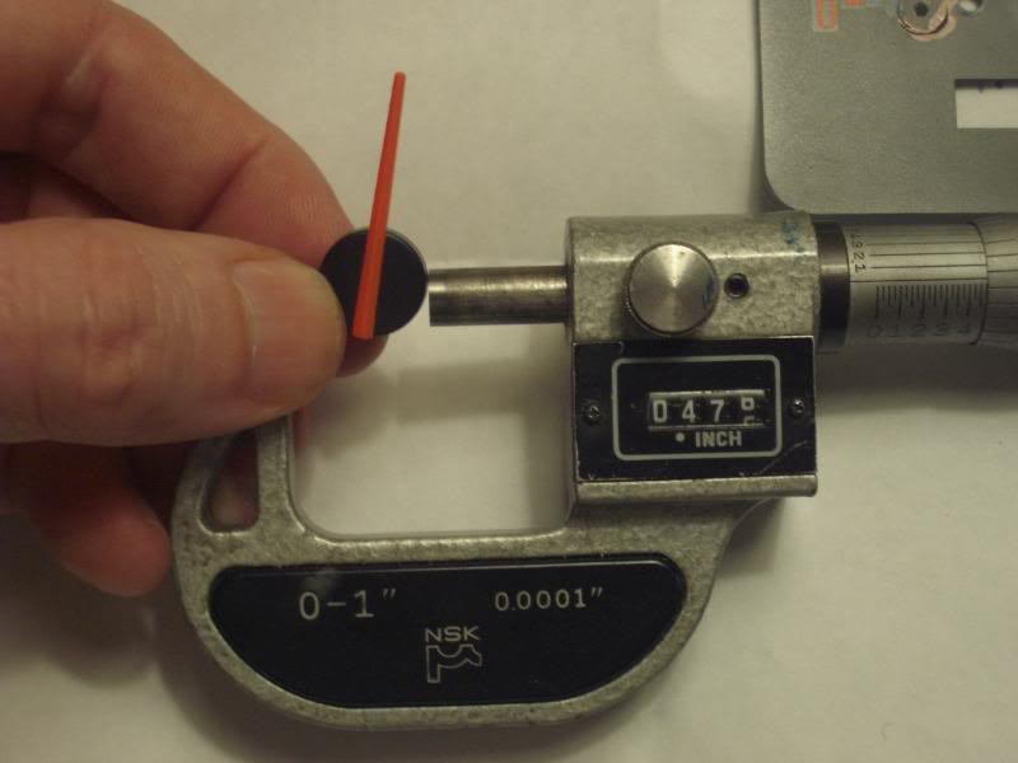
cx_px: 509
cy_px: 382
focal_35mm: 62
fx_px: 1823
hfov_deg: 31.2
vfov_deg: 23.7
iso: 100
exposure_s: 1/30
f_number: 3.5
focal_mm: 10.2
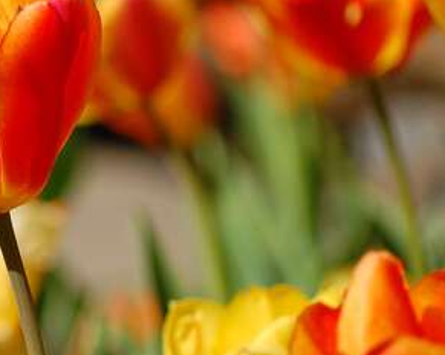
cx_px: -18
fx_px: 5603
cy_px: 99
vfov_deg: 3.6
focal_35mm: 426
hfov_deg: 4.5
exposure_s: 1/1250
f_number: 4.8
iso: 200
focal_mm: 110
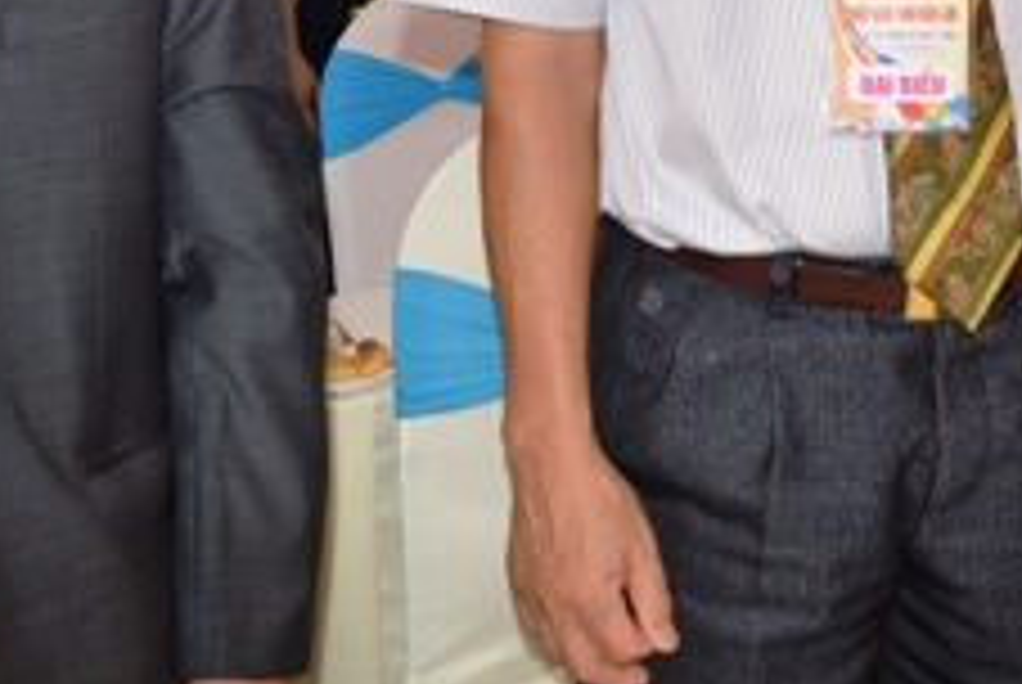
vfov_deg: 16.8
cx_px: 734
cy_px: -252
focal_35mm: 76
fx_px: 2160
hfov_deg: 26.4
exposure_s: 1/80
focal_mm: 18
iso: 400
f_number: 4
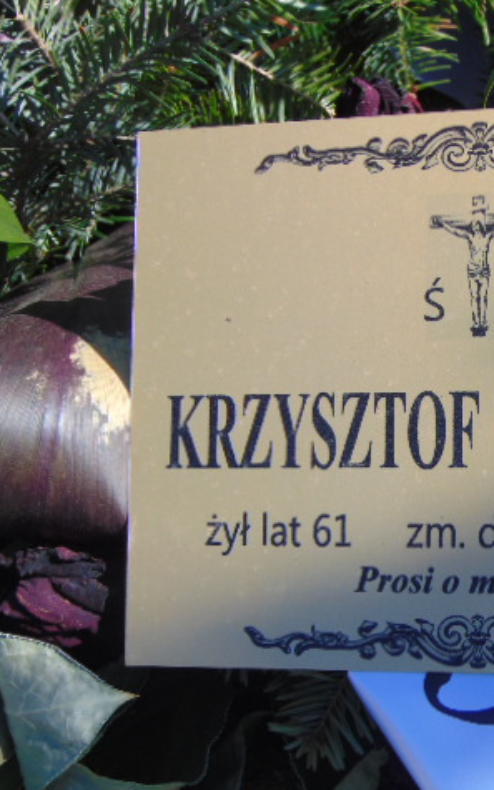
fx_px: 1292
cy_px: 394
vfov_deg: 34.0
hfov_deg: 21.0
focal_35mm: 60
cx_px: 471
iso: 80
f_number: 3.3
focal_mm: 7.6
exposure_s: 1/640
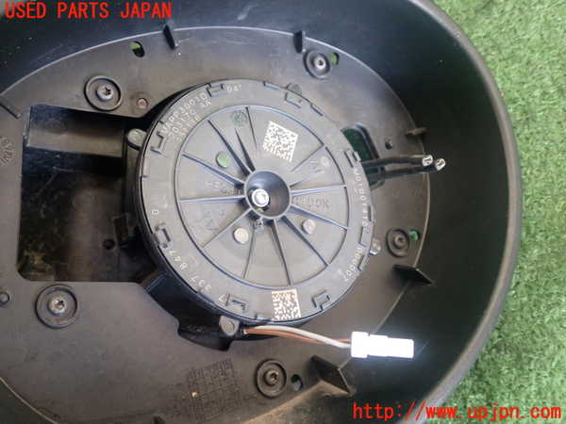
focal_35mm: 36
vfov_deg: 39.7
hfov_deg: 51.4
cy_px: 212
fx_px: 589
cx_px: 283
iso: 320
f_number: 2.5
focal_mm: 6.37
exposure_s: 1/40
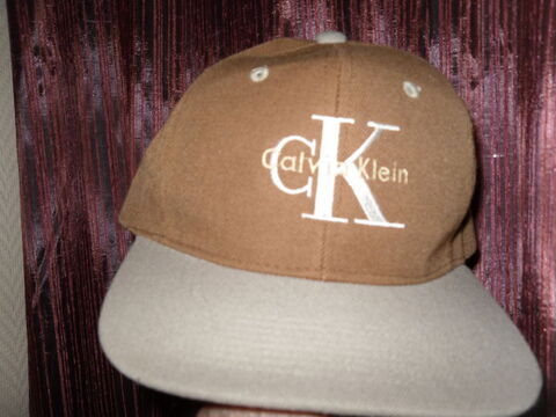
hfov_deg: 52.6
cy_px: 208
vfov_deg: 40.7
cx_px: 278
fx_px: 562
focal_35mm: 35
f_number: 3.5
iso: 80
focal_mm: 6.3
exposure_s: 1/45
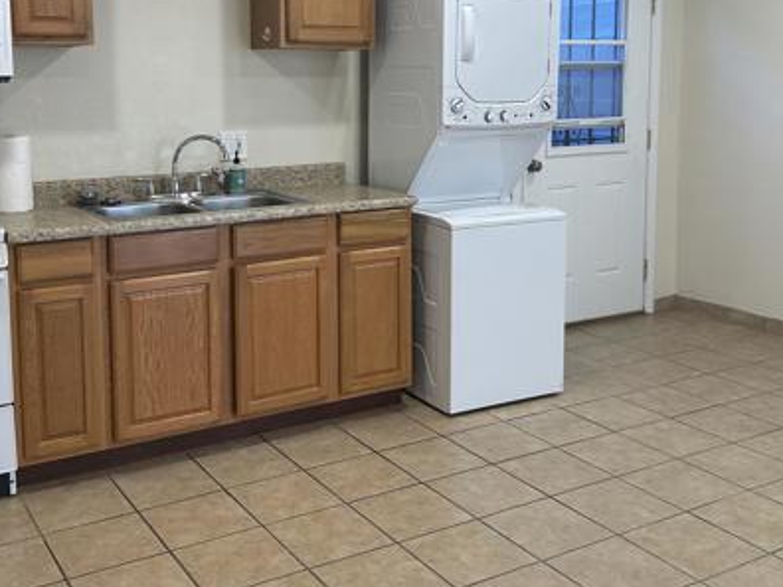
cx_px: 342
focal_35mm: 42
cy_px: 178
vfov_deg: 33.9
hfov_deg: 44.7
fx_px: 950
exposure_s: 1/120
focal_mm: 5.7
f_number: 1.5
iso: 80
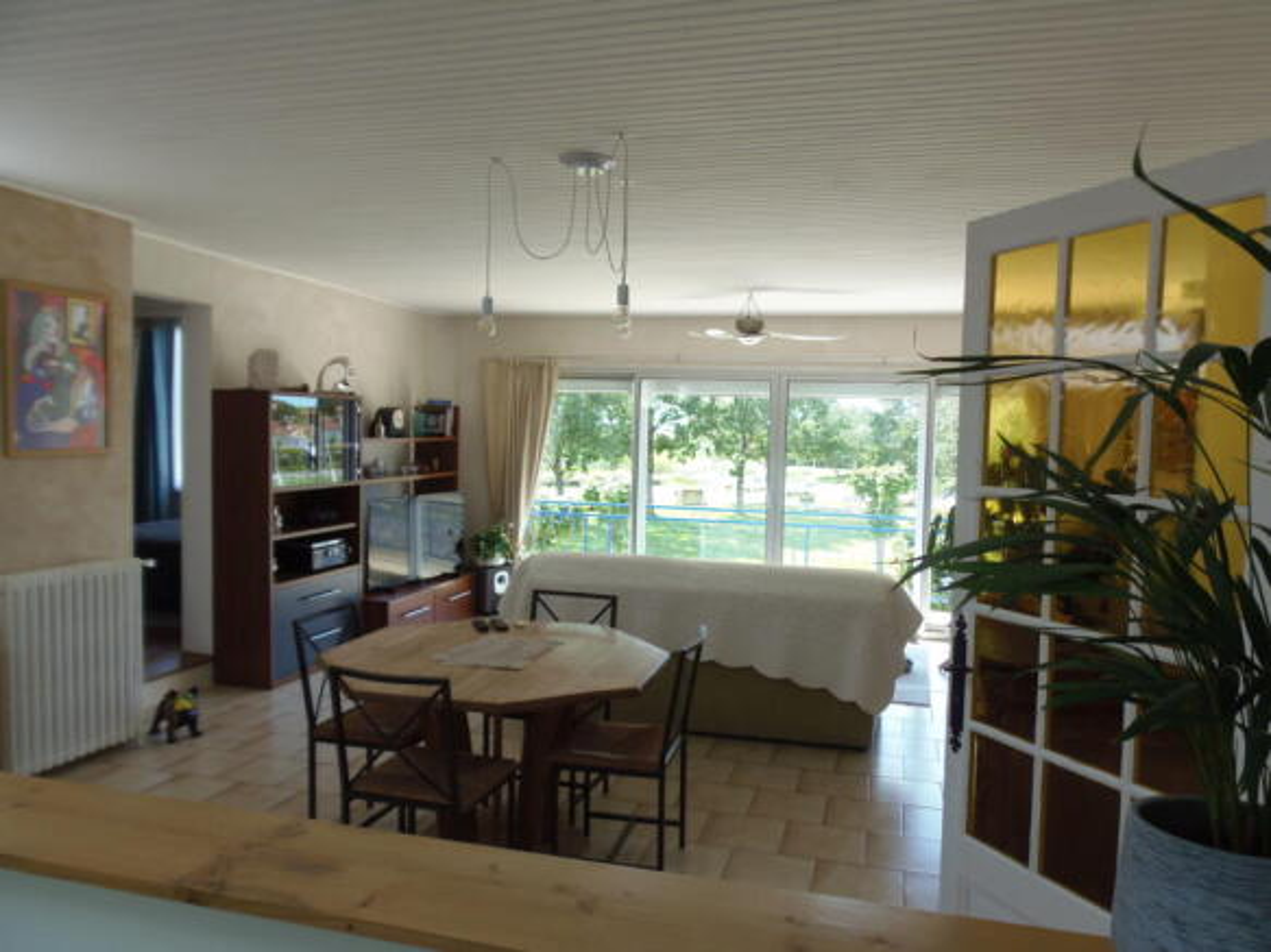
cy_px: 476
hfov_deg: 71.6
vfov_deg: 56.8
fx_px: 881
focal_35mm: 24
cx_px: 636
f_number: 2.9
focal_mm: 4.3
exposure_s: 1/80
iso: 64
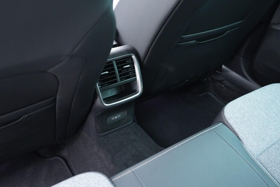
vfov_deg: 36.9
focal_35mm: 36
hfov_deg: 53.1
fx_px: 280
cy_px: 94
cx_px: 140
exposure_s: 1/40
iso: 2000
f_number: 2.8
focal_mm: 24
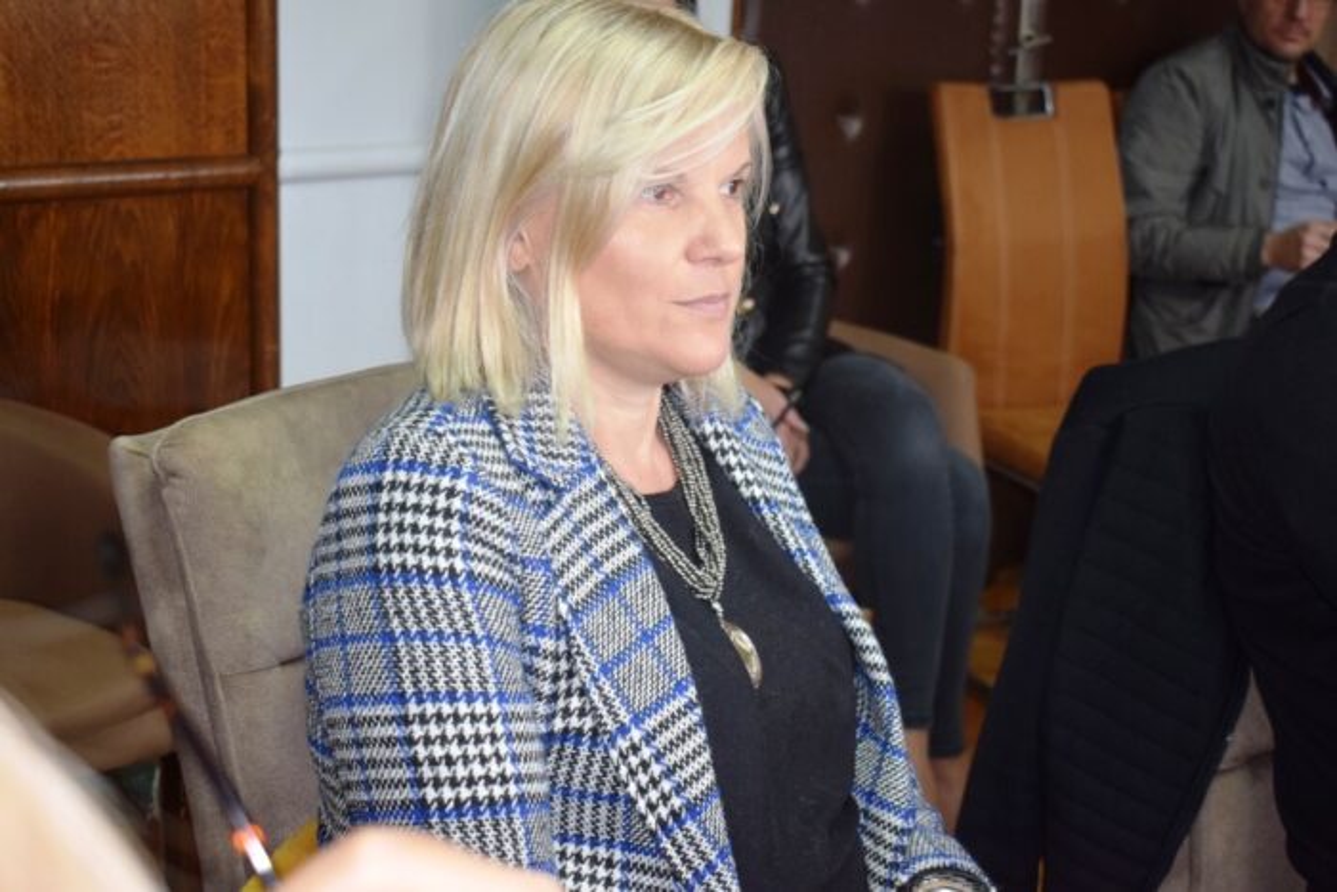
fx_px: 2006
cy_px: 446
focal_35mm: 54
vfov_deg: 25.1
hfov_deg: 36.9
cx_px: 668
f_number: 4.8
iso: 800
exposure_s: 1/60
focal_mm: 36
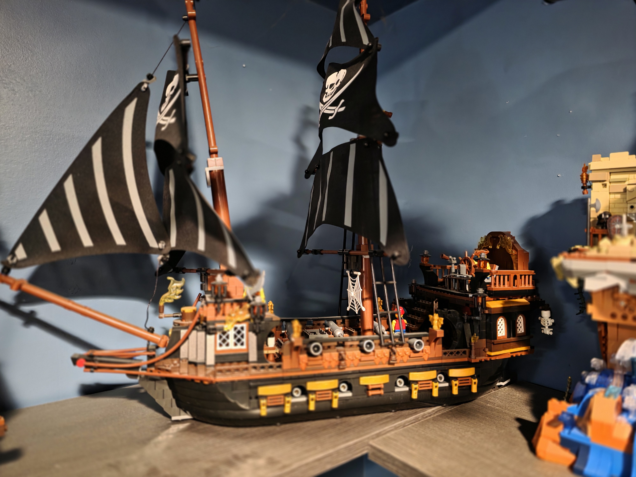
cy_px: 238
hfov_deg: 73.9
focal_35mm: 23
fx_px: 423
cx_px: 318
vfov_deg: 58.9
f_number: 1.7
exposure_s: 1/20
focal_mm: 6.3
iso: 1600
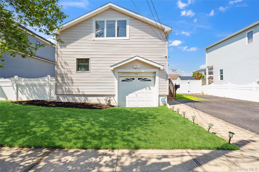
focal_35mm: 16
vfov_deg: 73.7
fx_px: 115
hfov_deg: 96.7
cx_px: 130
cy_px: 86
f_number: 5.6
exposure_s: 1/200
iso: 80
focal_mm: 16
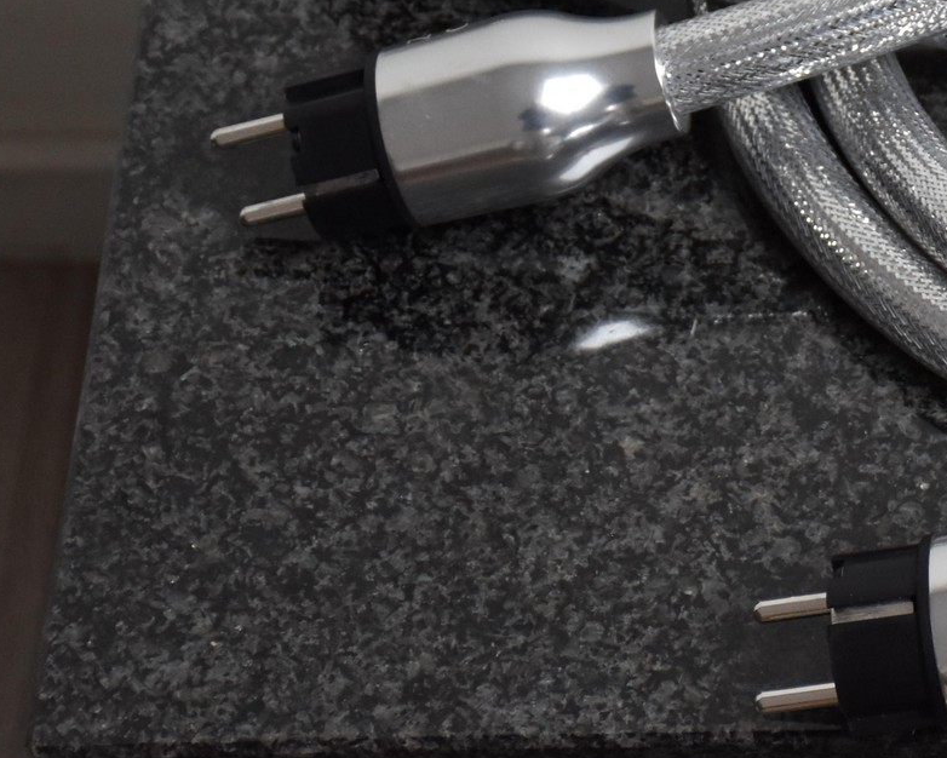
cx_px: 1130
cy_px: -44
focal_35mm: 194
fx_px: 5451
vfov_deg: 7.9
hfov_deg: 9.8
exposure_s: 1/60
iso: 800
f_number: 4.5
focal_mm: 45
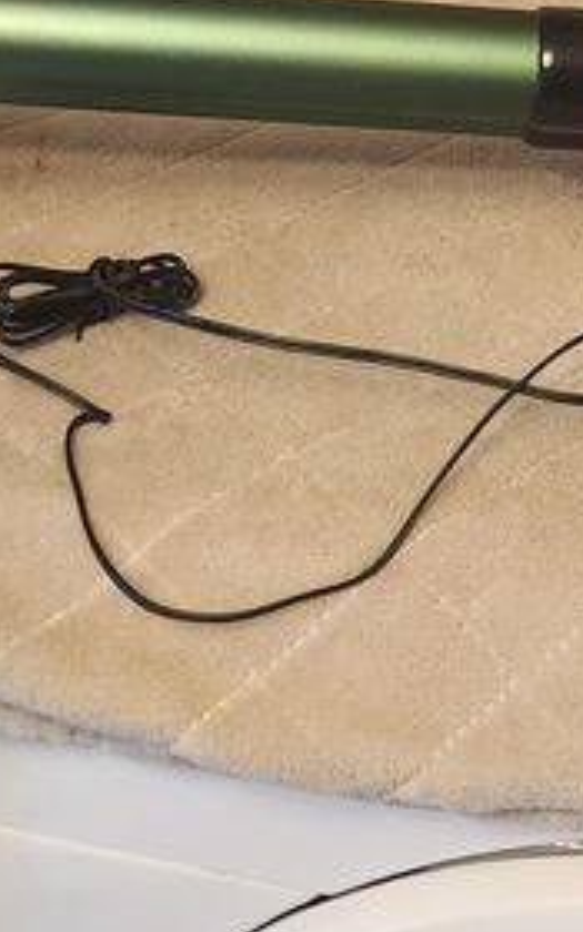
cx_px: 586
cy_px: 33
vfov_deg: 23.0
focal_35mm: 87
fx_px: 2212
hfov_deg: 14.8
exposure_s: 1/50
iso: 640
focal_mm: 5.4
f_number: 1.8
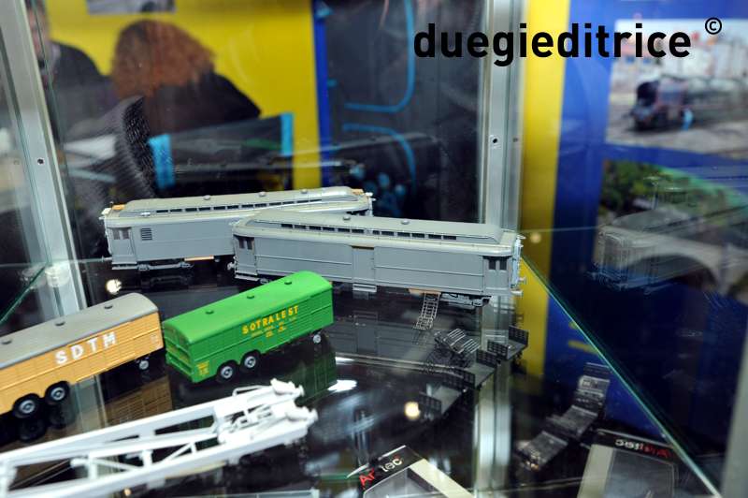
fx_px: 727
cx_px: 374
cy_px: 249
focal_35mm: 35
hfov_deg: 54.5
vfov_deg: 37.8
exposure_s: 1/80
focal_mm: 35
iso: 800
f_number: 8
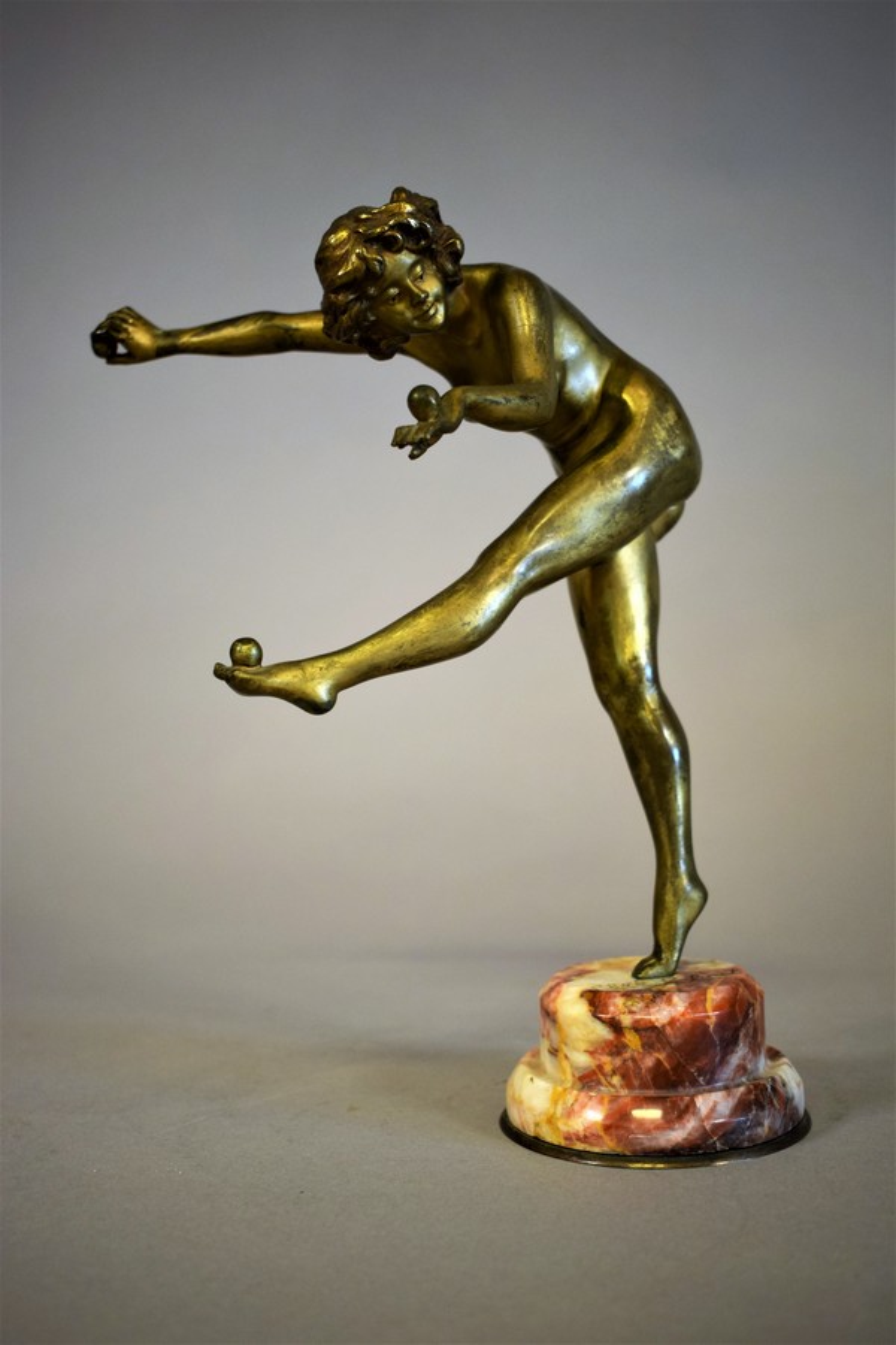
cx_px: 448
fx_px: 1624
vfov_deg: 45.0
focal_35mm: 44
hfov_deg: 30.8
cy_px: 672
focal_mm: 29
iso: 560
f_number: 4.2
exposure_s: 1/60
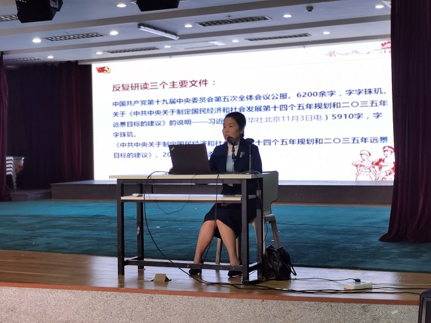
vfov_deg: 25.2
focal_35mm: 58
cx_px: 216
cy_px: 162
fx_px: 722
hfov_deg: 33.2
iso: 80
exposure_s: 1/100
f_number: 1.8
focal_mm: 5.58
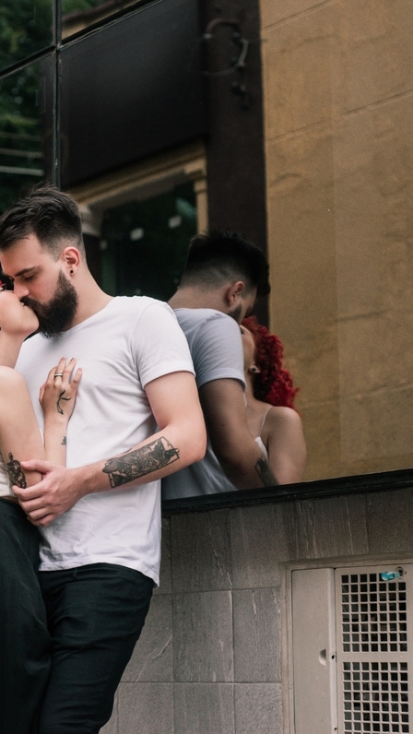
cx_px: 52
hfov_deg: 15.2
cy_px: 367
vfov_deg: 26.8
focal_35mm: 79
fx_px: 1537
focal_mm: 50
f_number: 3.2
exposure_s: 1/200
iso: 800
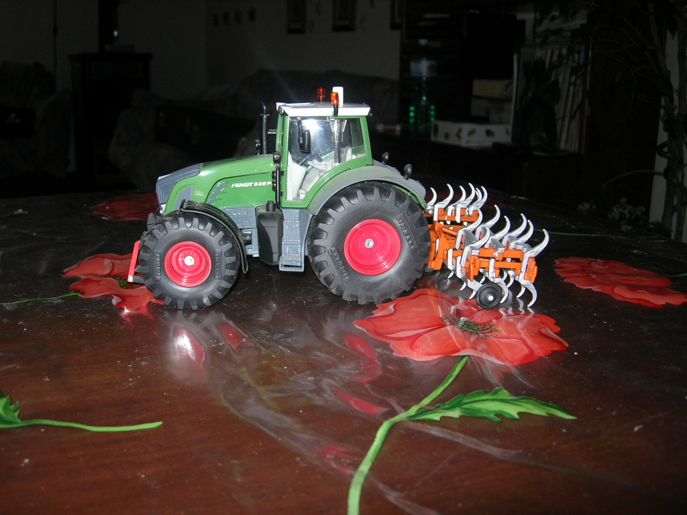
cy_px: 258
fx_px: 754
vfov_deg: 37.7
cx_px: 344
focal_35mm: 38
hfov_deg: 49.0
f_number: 2.8
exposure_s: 1/60.1
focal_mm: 7.8
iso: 64
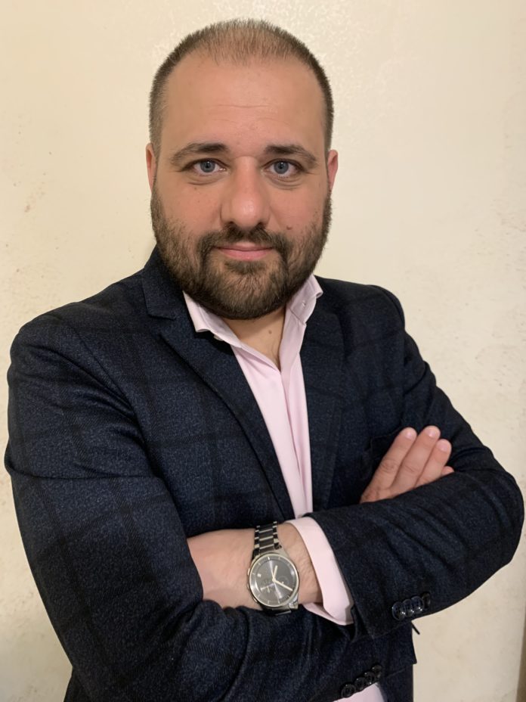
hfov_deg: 53.1
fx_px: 527
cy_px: 351
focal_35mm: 26
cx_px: 263
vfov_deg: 67.3
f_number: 1.8
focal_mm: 4.25
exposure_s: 1/36
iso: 400
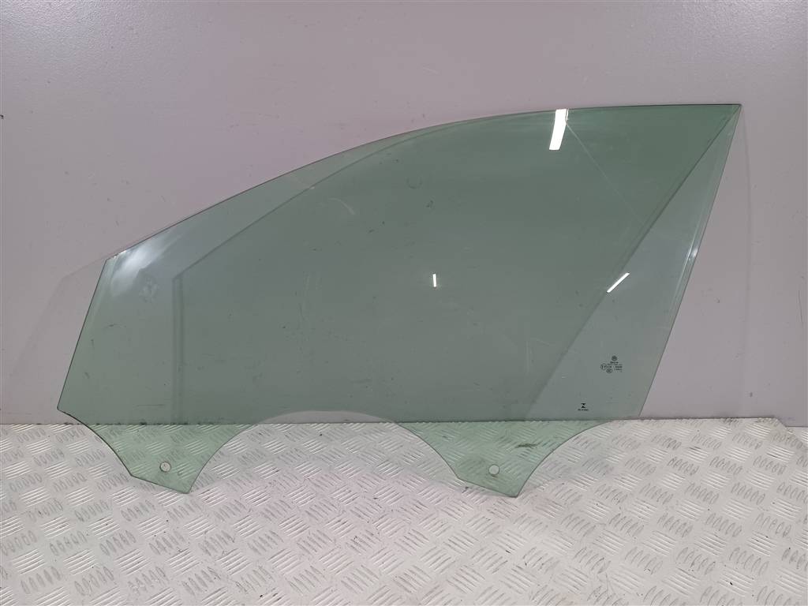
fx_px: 584
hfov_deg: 69.4
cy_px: 303
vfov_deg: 54.9
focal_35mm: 25
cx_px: 404
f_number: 1.8
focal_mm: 4.65
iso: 160
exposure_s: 1/50
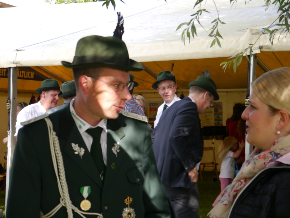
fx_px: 704
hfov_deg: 23.3
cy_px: 109
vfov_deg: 17.6
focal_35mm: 84
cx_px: 145
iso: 160
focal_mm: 42
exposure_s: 1/100
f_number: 5.6
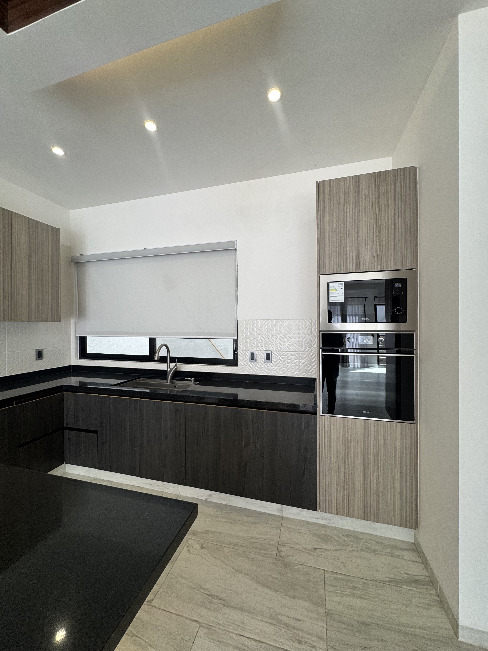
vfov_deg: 102.1
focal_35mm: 14
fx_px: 263
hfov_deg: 85.7
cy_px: 326
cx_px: 244
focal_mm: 2.22
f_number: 2.2
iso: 80
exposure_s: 1/120
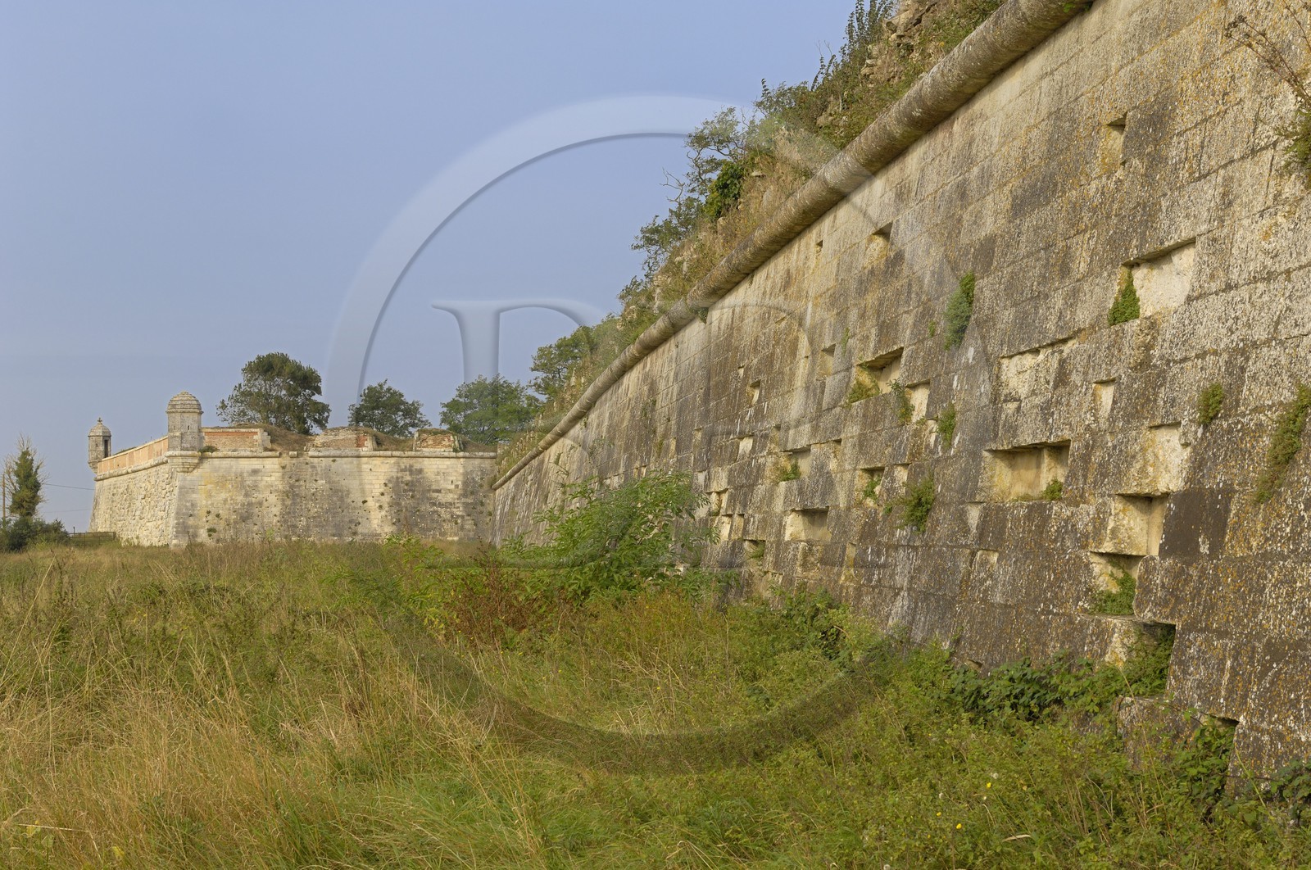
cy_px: 435
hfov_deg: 35.1
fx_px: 2073
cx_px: 656
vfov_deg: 23.7
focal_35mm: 57
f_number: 9
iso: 100
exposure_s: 1/100
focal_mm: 38
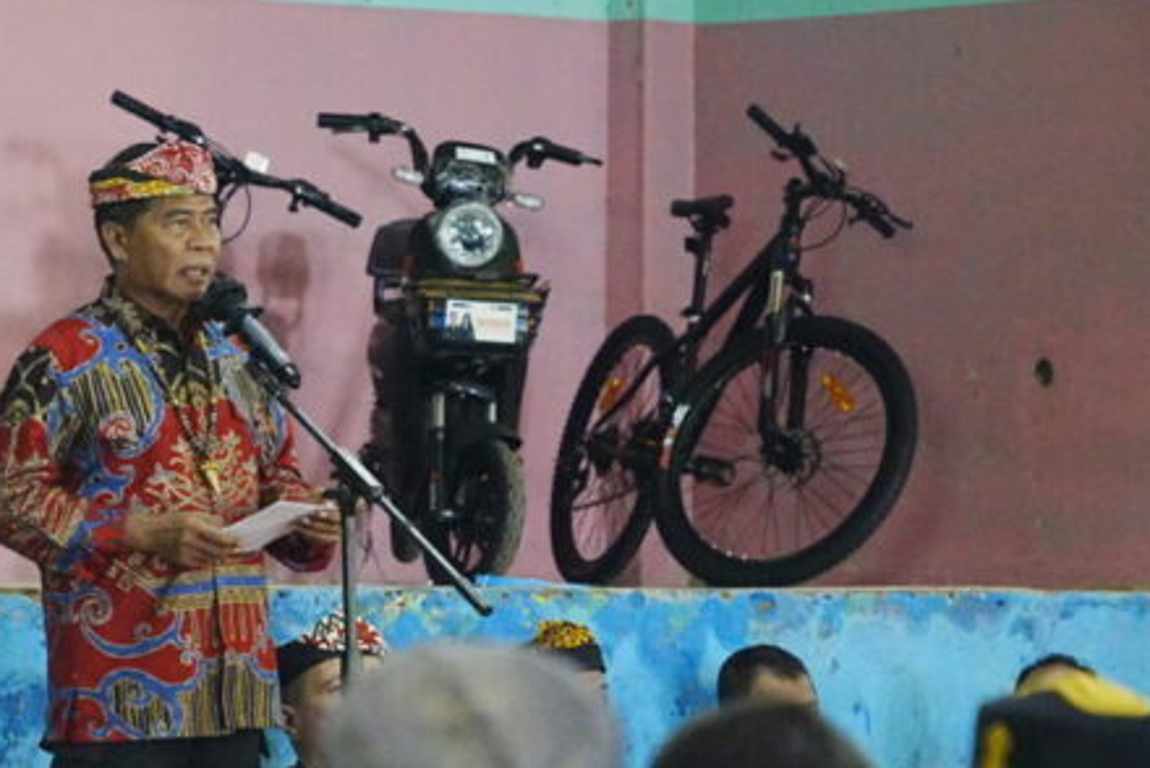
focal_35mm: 232
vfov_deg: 5.9
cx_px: 235
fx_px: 7416
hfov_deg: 8.8
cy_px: 346
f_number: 6.3
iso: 20000
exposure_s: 1/100
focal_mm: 136
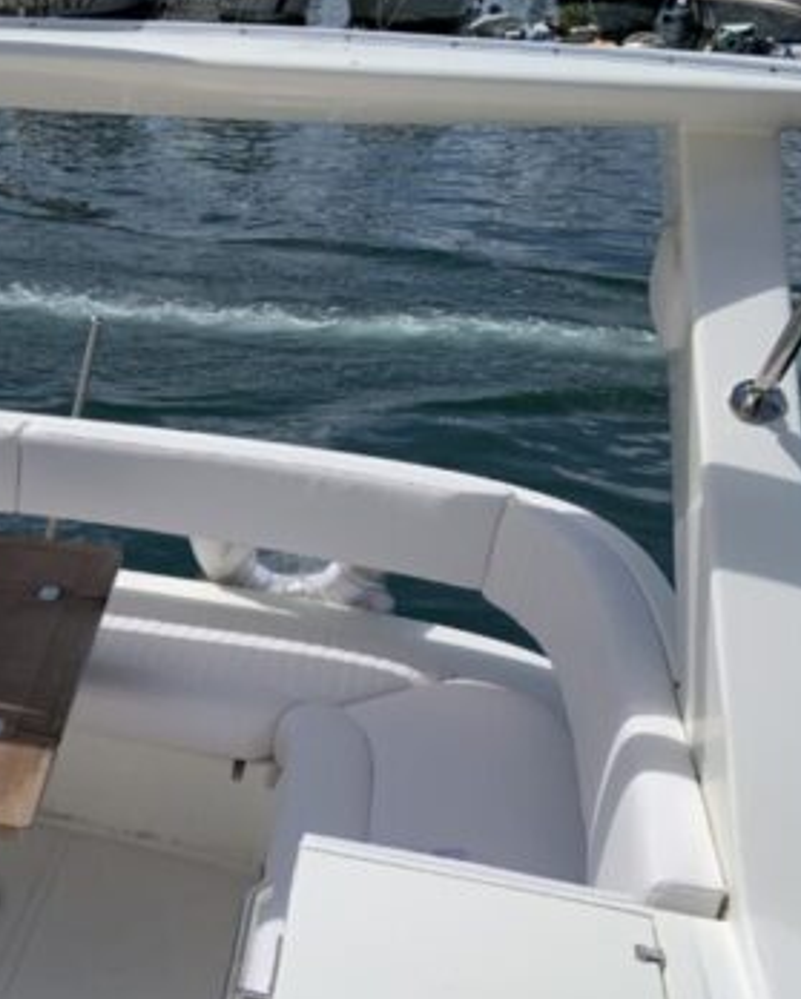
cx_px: -189
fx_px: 1509
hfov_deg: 26.1
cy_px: 665
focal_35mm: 51
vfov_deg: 36.3
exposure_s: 1/4464
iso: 25
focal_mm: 4.25
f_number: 1.8
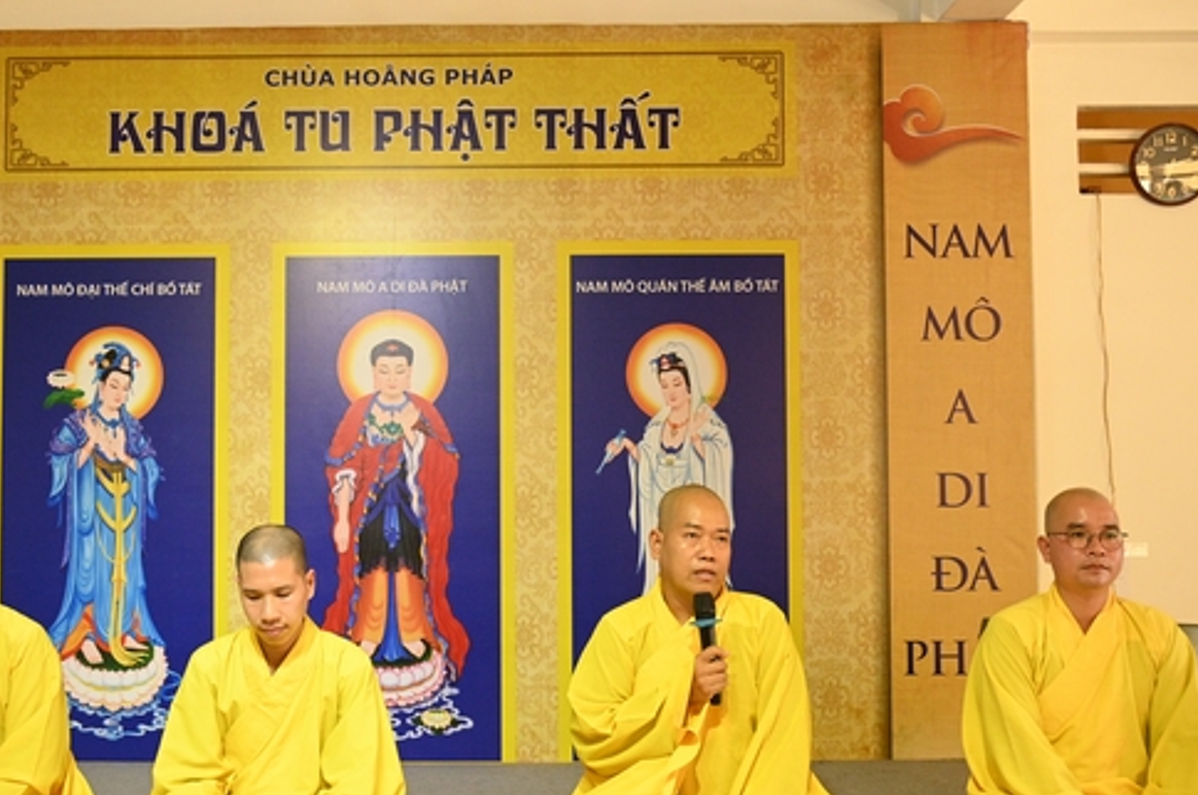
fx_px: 1429
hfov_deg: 45.2
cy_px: 458
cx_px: 475
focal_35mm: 43
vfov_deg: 31.0
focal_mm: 32
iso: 5000
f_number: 4
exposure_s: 1/200
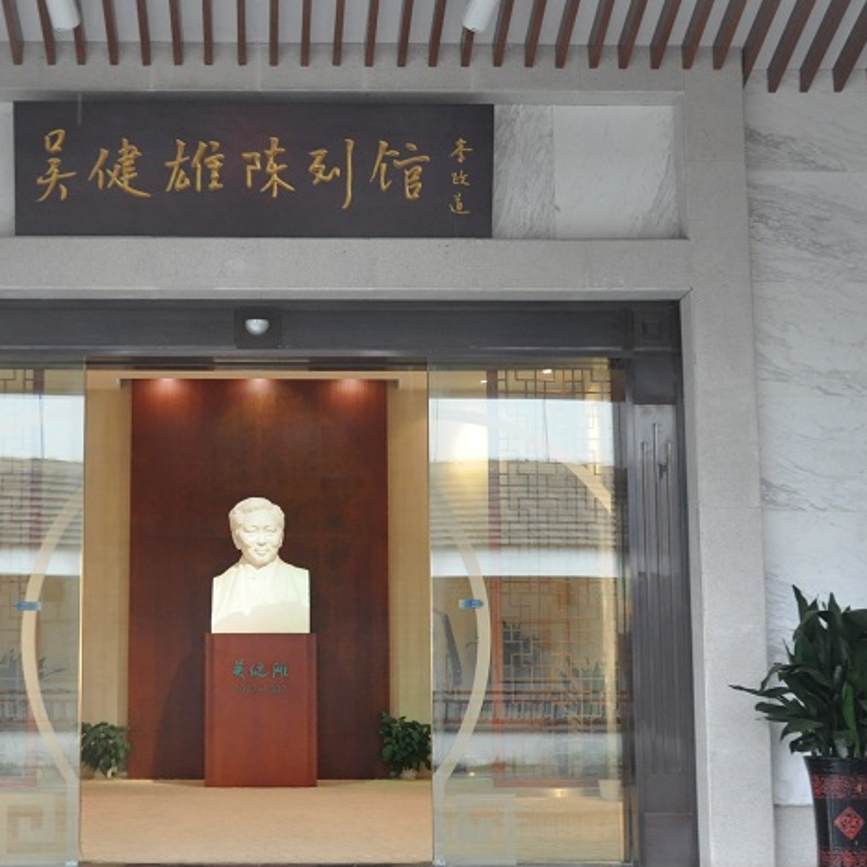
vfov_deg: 31.6
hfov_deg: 31.3
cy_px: 458
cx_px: 277
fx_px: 1530
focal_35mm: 54
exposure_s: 1/90
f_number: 4.8
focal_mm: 22
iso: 1000
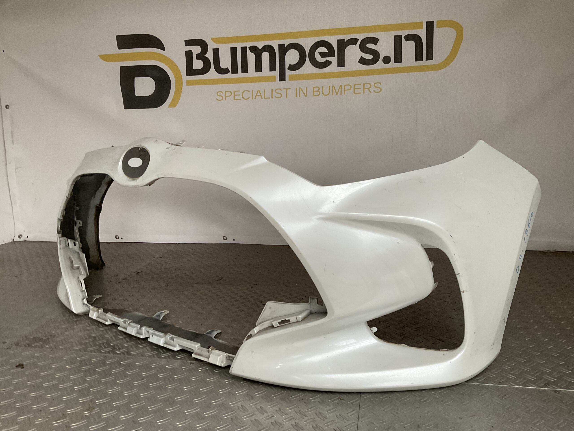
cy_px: 216
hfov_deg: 61.7
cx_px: 287
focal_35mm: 29
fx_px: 481
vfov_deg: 48.2
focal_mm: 3
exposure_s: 1/60
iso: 64
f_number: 1.8
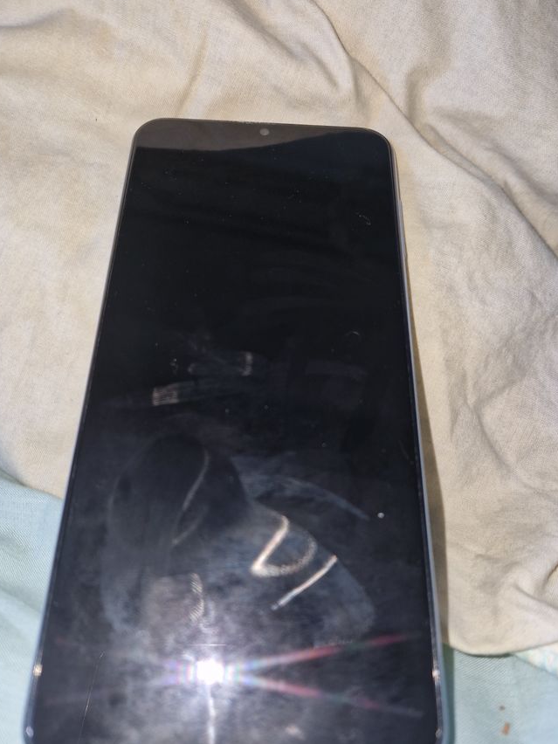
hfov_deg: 51.3
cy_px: 395
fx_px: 580
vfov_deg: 65.3
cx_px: 287
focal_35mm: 27
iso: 188
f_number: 1.8
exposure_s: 1/43
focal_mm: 5.4
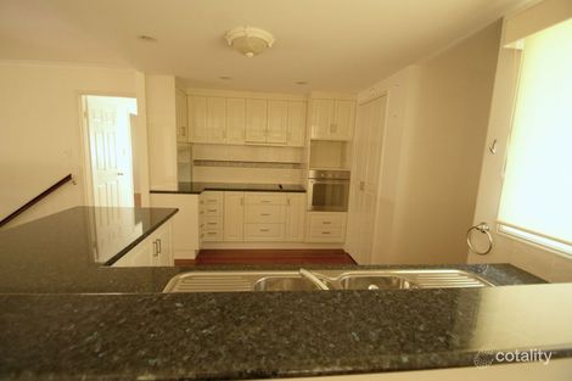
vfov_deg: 77.3
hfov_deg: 100.4
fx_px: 238
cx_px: 286
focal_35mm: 15
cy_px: 190
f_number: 3.5
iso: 400
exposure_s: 1/10
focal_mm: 10
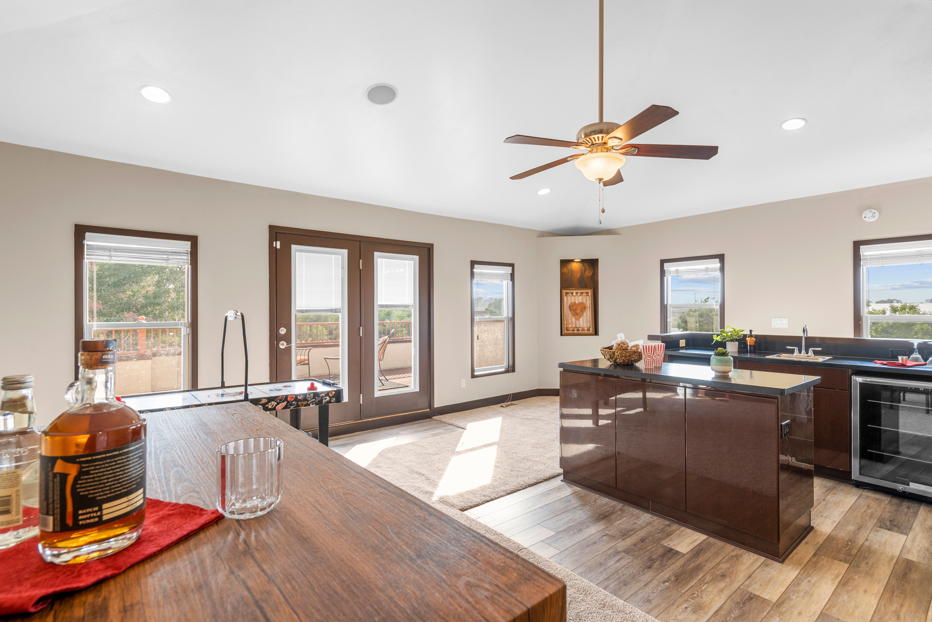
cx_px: 466
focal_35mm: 16
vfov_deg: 73.7
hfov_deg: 96.7
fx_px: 414
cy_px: 311
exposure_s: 1/5
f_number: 8
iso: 100
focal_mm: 16
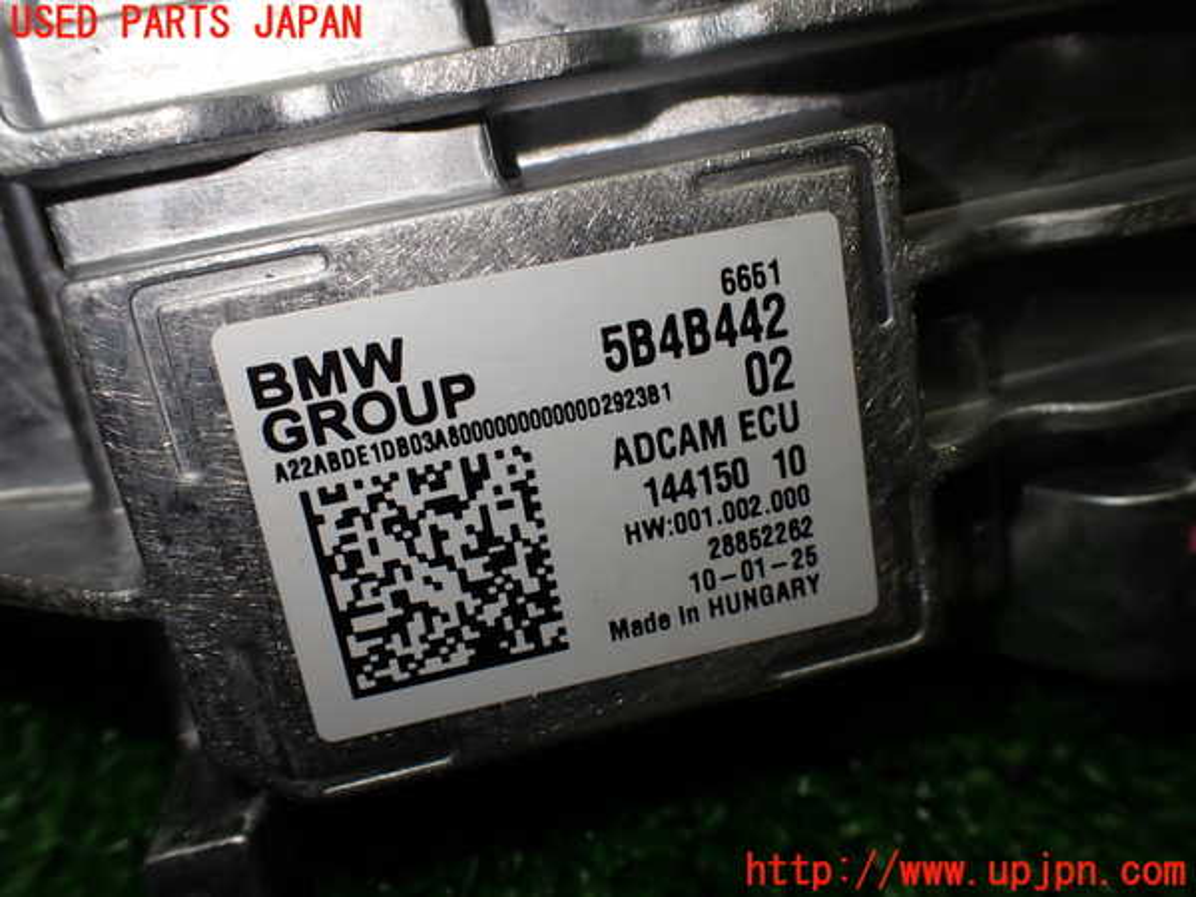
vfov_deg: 46.8
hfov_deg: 60.0
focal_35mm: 30
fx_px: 1037
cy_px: 448
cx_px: 598
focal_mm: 5.4
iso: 100
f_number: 3.2
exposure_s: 1/125
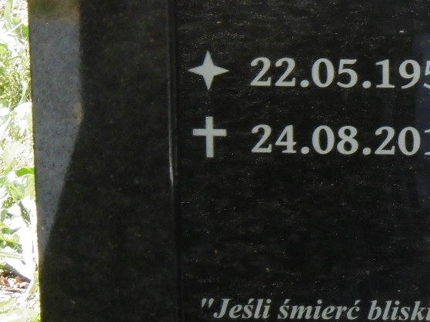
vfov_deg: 6.0
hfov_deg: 7.8
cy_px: 90
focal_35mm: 249
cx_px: 616
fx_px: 3092
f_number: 4.4
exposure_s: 1/100
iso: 100
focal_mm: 12.1
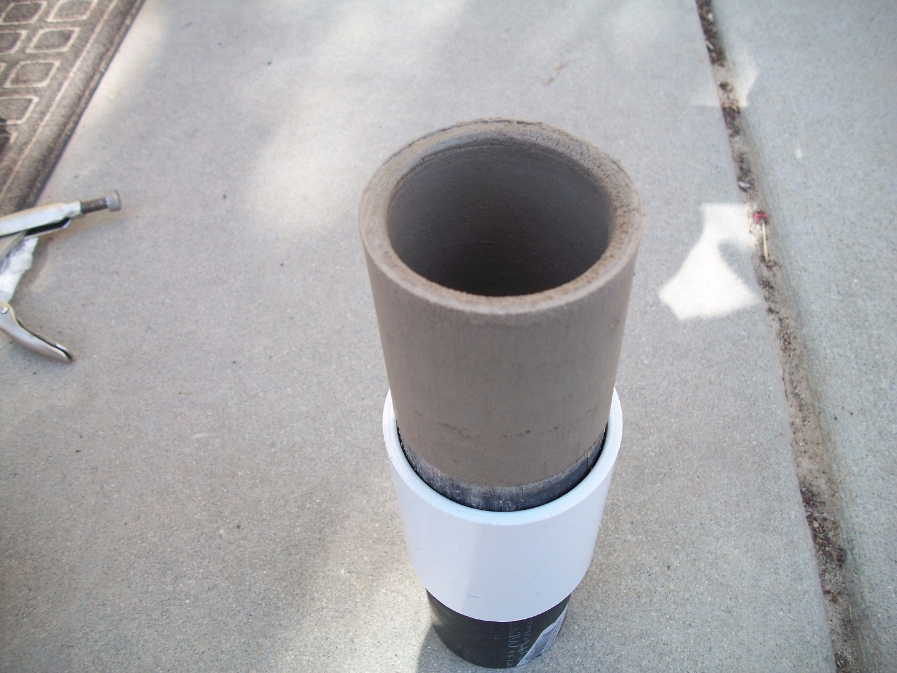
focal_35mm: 32
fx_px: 829
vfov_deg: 44.2
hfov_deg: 56.8
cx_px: 448
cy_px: 336
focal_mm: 5.7
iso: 80
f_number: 2.9
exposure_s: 1/125
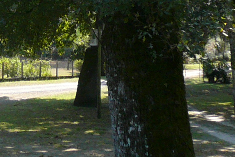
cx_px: -88
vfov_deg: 10.0
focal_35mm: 130
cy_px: -116
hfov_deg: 14.9
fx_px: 849
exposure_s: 1/250
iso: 100
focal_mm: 4.6
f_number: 2.8
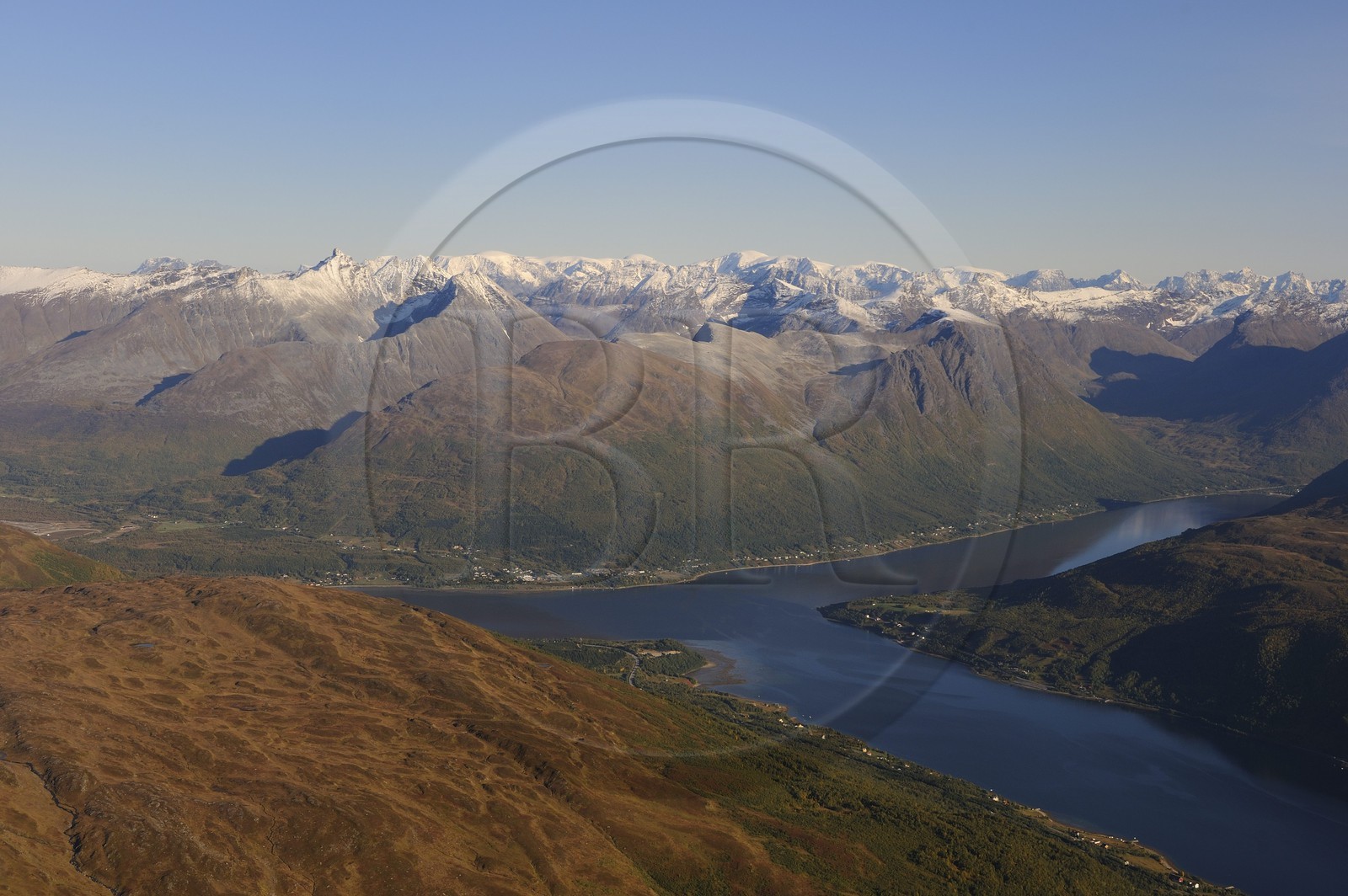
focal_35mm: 48
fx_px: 1796
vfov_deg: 28.0
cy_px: 448
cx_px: 674
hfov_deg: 41.1
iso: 200
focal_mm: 48
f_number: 7.1
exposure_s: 1/500
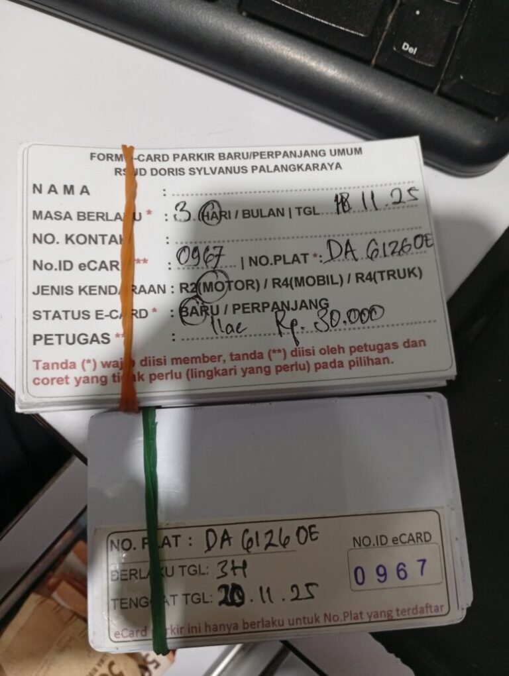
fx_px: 528
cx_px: 254
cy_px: 338
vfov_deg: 65.2
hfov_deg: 51.5
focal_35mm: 27
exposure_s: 1/20
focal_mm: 3.98
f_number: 1.8
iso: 539
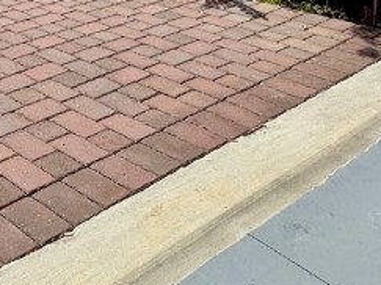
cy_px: -158
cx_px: -56
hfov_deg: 29.0
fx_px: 649
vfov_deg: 20.6
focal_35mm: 59
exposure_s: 1/3906
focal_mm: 2.22
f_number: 2.2
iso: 40
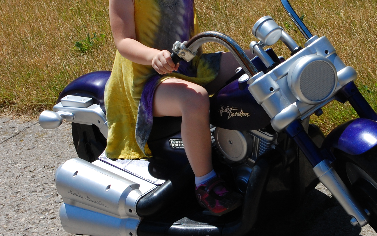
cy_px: 59
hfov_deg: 20.3
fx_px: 1048
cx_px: 258
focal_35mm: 102
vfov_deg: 12.8
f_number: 11
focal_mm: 38
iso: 400
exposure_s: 1/500
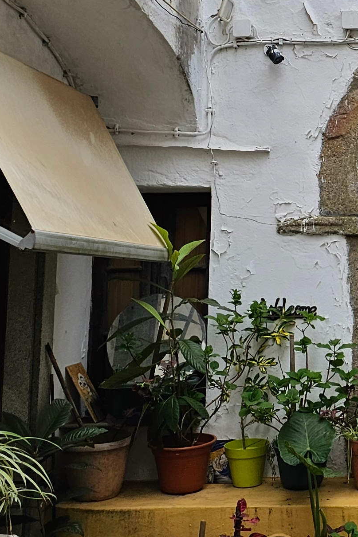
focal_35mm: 79
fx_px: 1179
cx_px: 546
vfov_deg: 25.5
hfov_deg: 15.8
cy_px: 154
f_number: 1.7
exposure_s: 1/180
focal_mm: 6.3
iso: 25
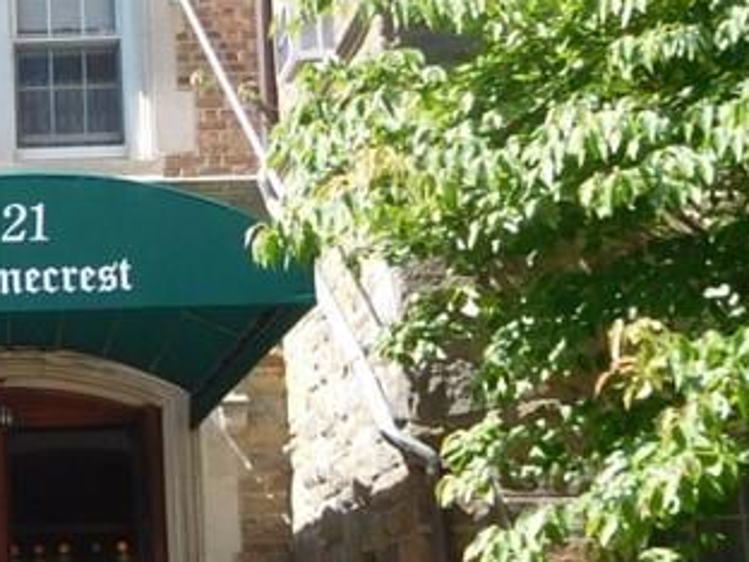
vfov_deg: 18.0
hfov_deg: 22.3
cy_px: 322
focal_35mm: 82
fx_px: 1774
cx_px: -108
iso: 125
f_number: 3.4
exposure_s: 1/320
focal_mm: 4.5
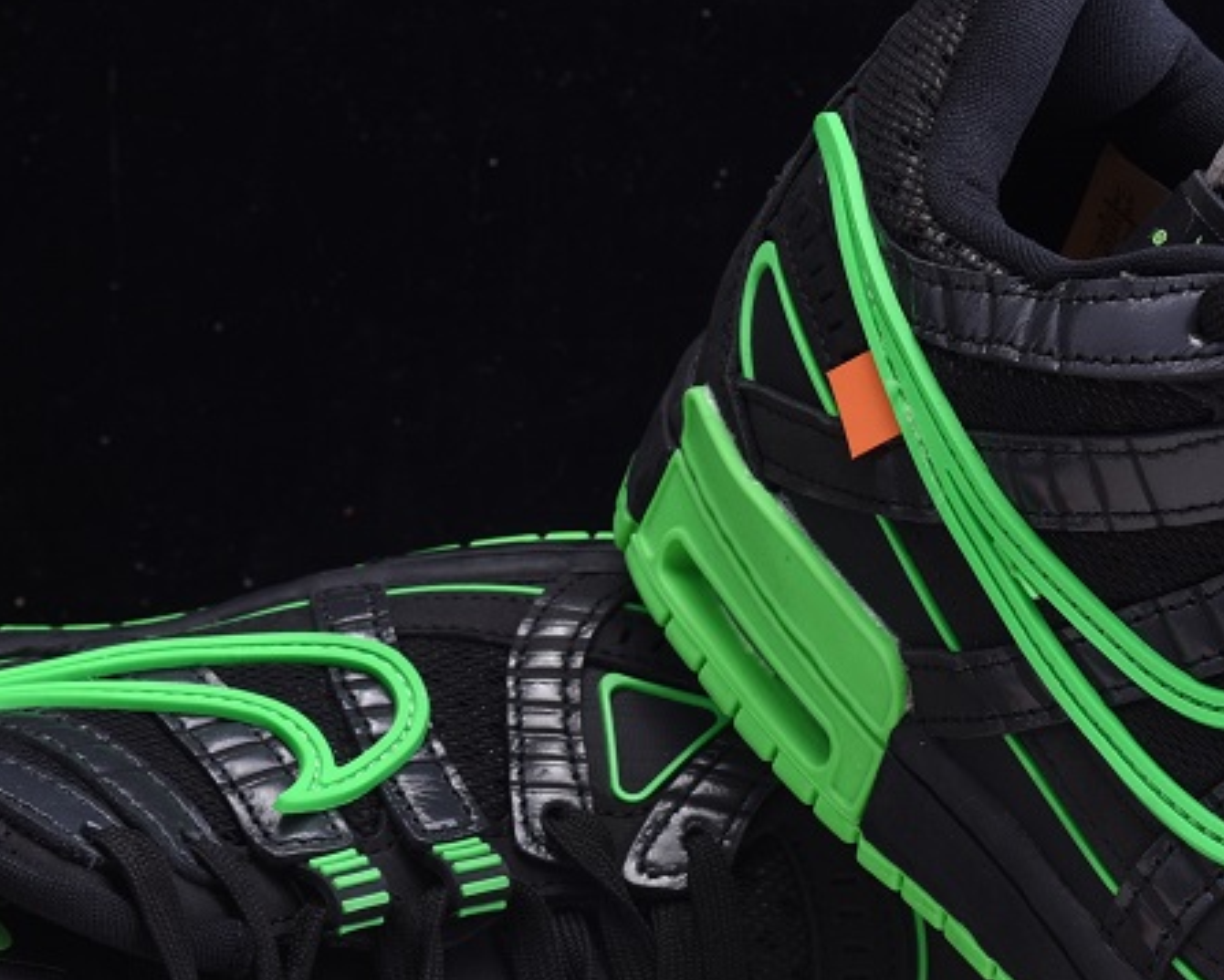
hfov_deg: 14.7
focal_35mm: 131
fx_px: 4748
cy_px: 598
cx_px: 852
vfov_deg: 11.8
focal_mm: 52
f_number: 11
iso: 100
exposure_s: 1/160
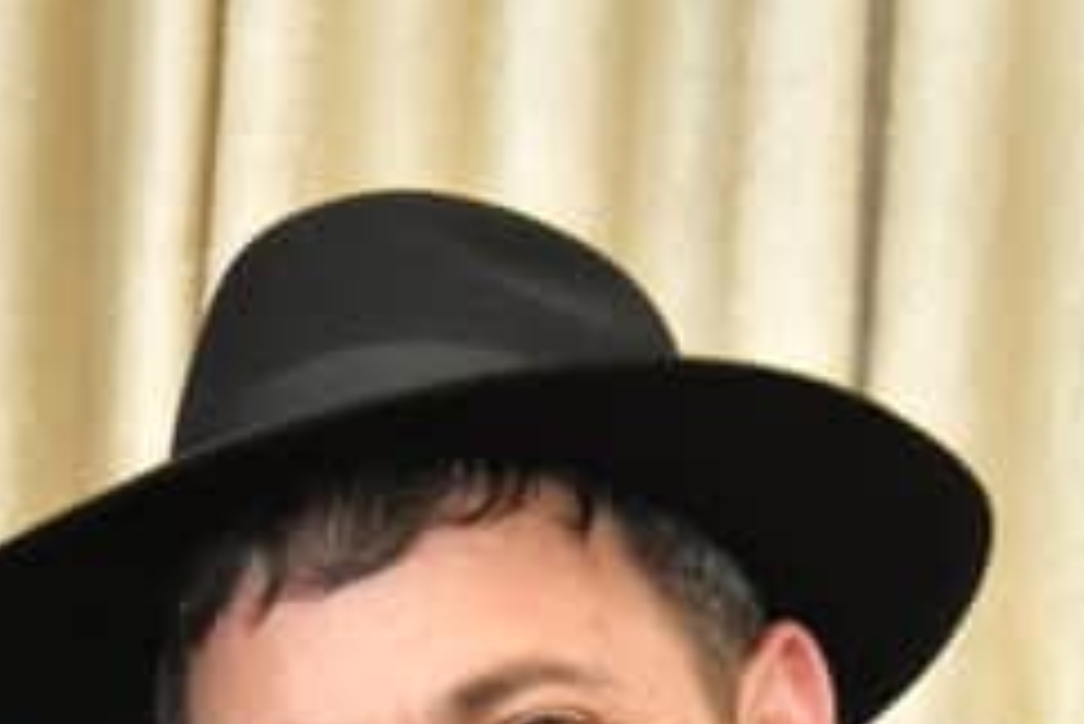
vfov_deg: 6.6
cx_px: -324
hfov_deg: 9.9
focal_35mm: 204
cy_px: 1311
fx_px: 6146
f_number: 4.5
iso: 1000
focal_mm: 48
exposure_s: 1/200
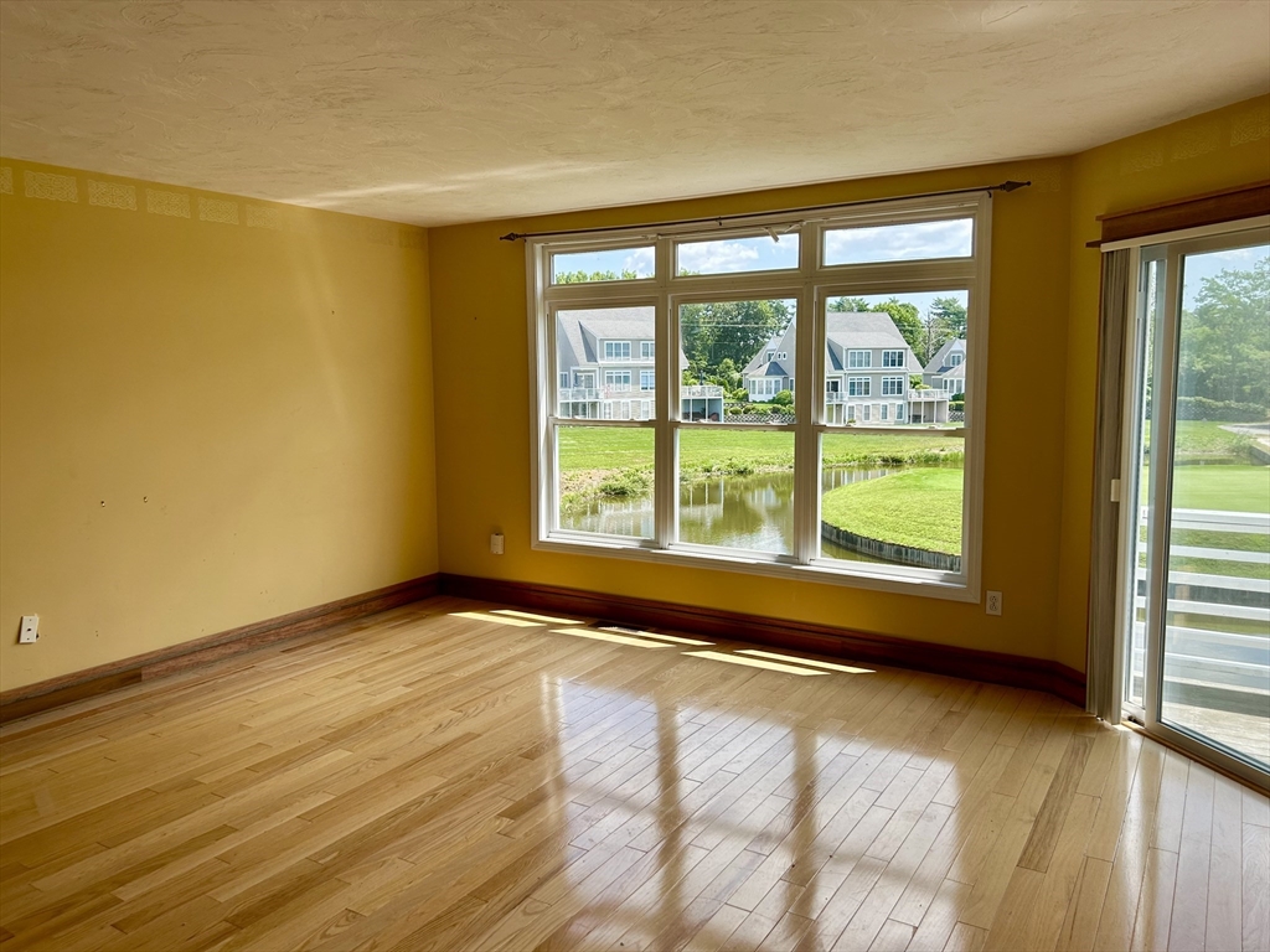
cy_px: 476
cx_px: 635
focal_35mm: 26
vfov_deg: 53.1
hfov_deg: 67.3
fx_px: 954
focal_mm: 5.7
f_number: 1.5
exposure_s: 1/1183
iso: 50
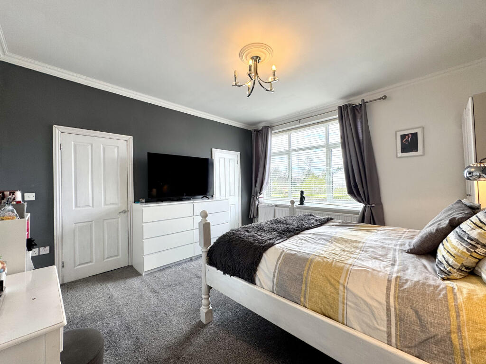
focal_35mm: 14
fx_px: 197
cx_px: 243
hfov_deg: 102.1
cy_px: 182
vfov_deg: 85.7
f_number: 2.2
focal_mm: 2.22
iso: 40
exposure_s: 1/134
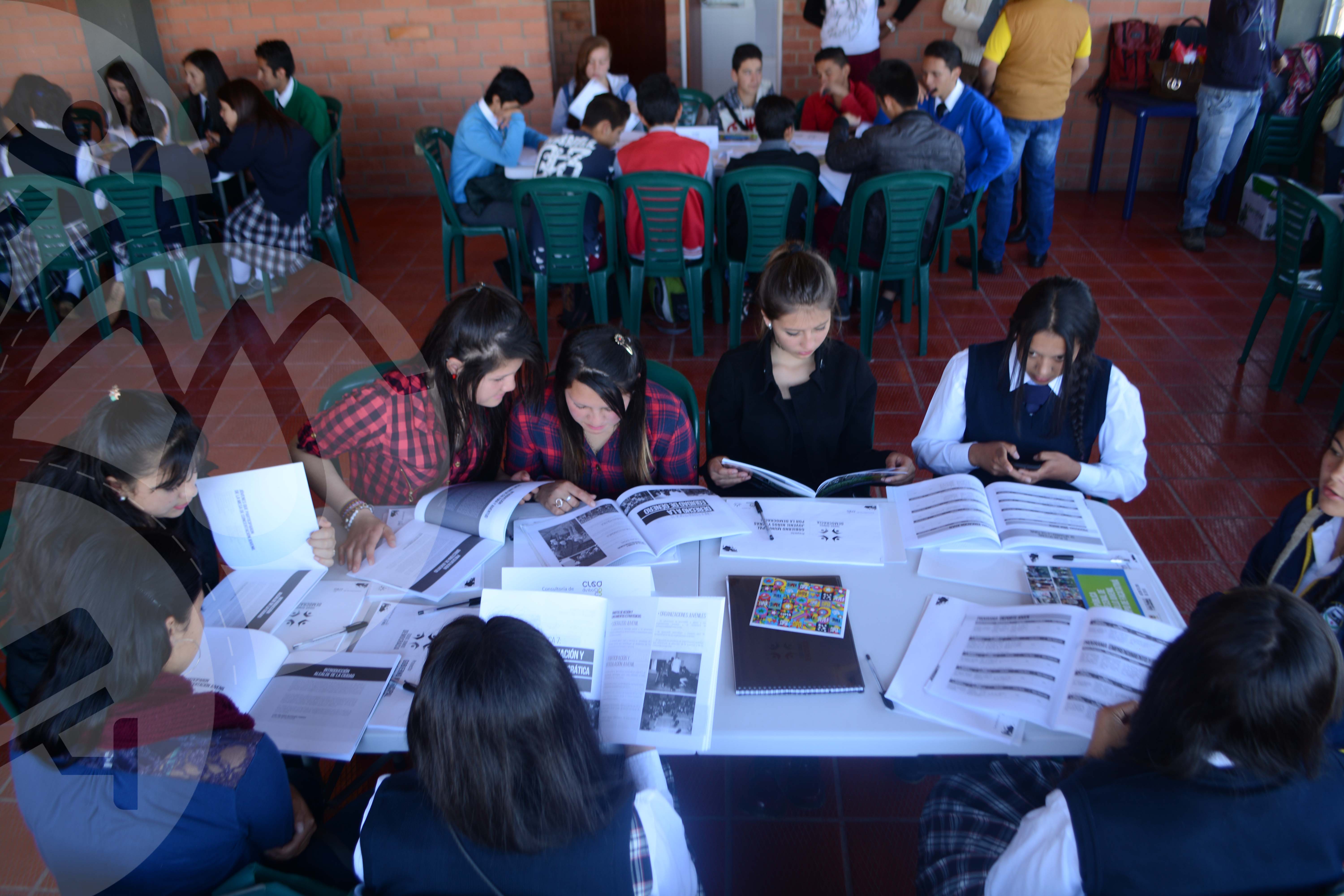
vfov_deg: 47.9
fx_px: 1008
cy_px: 448
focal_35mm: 27
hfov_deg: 67.4
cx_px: 672
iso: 100
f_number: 3.5
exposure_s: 1/25
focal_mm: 18
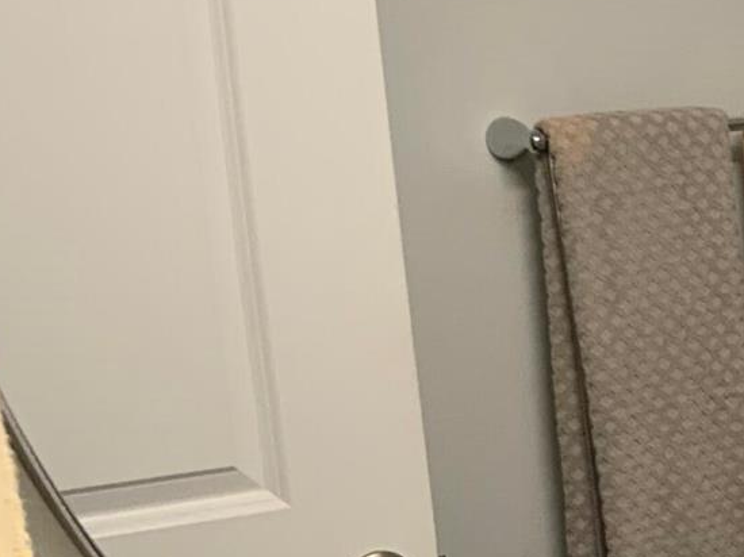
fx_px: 2320
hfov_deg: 16.0
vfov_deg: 13.7
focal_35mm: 108
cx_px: 1243
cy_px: 369
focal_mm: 3
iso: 64
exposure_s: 1/60
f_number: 1.8
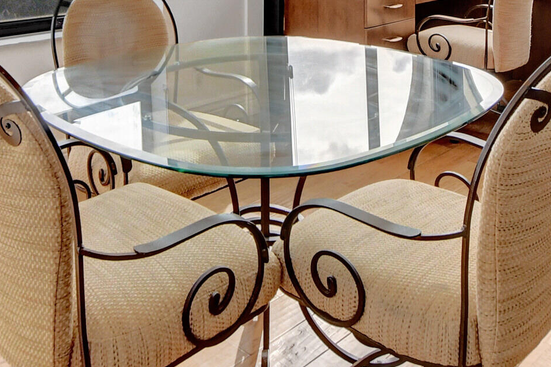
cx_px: 257
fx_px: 627
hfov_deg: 47.4
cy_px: -108
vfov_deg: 27.4
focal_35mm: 41
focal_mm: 10
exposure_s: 1/250
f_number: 8
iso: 1000
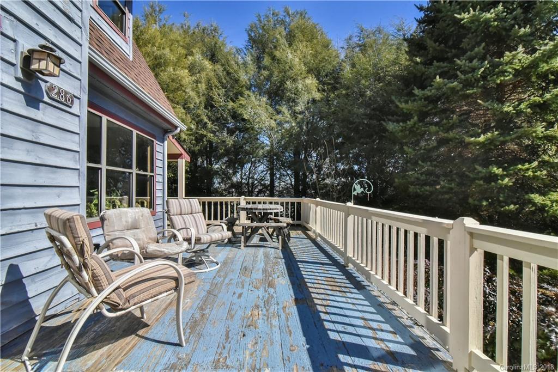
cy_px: 186
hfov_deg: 93.3
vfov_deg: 70.5
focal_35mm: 17
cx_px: 279
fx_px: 264
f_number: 22
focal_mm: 17
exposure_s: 1/2000
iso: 4000
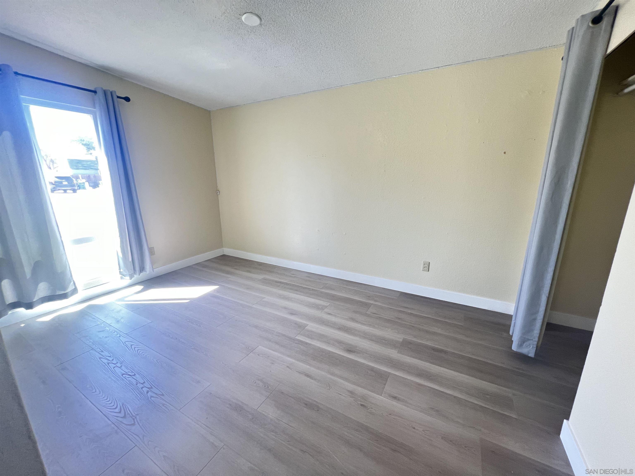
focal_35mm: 13
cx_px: 318
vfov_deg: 89.9
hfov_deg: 106.2
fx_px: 238
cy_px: 238
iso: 125
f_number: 1.8
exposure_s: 1/60
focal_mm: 1.57
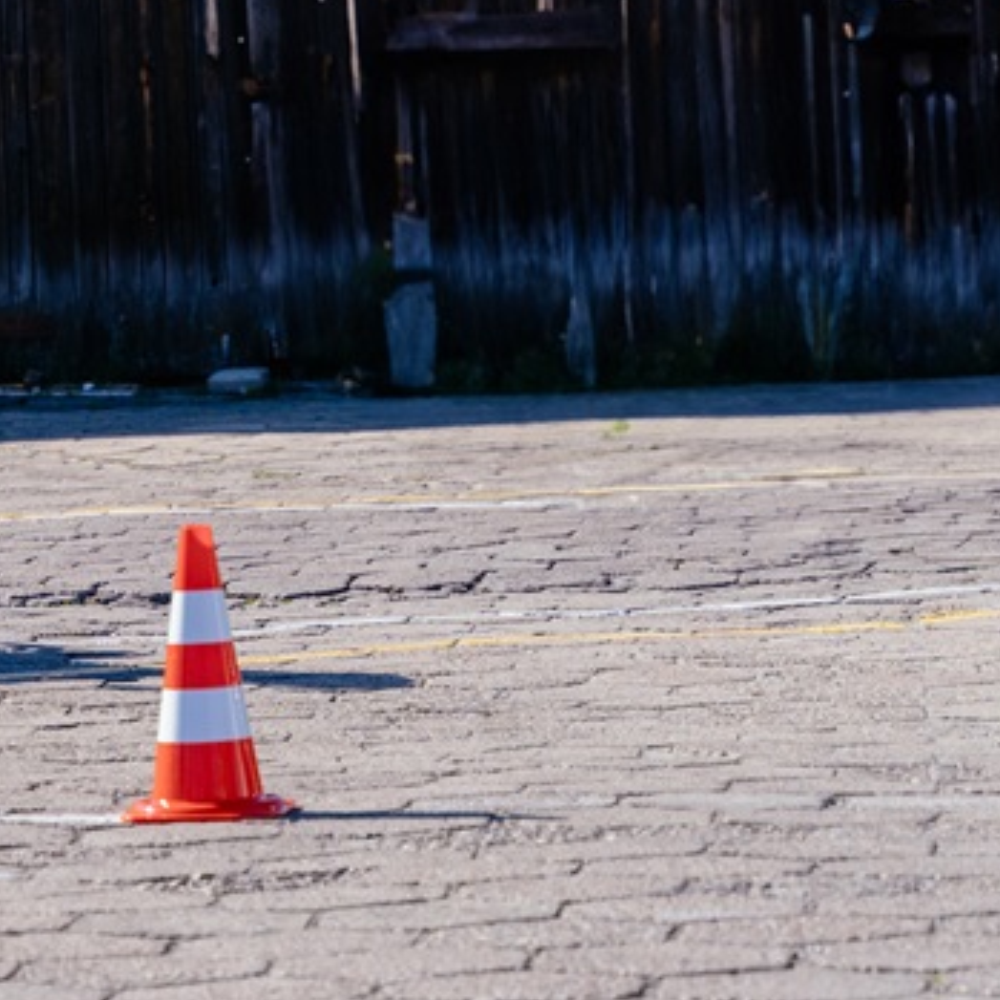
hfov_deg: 7.9
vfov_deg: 8.0
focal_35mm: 218
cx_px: -304
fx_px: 7125
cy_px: 1001
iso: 250
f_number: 2.8
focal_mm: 70
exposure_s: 1/2500
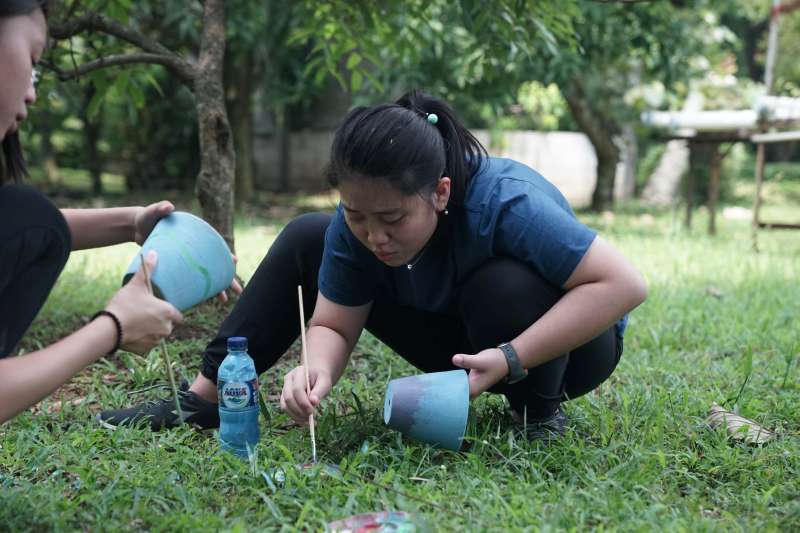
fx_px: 1555
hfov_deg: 28.8
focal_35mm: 70
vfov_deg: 19.4
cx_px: 400
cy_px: 266
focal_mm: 70
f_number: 4
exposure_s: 1/125
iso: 2000
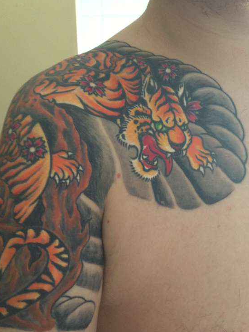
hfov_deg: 39.7
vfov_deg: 51.3
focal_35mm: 36
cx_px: 124
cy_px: 170
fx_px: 345
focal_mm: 4.13
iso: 200
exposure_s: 1/20
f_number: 2.4
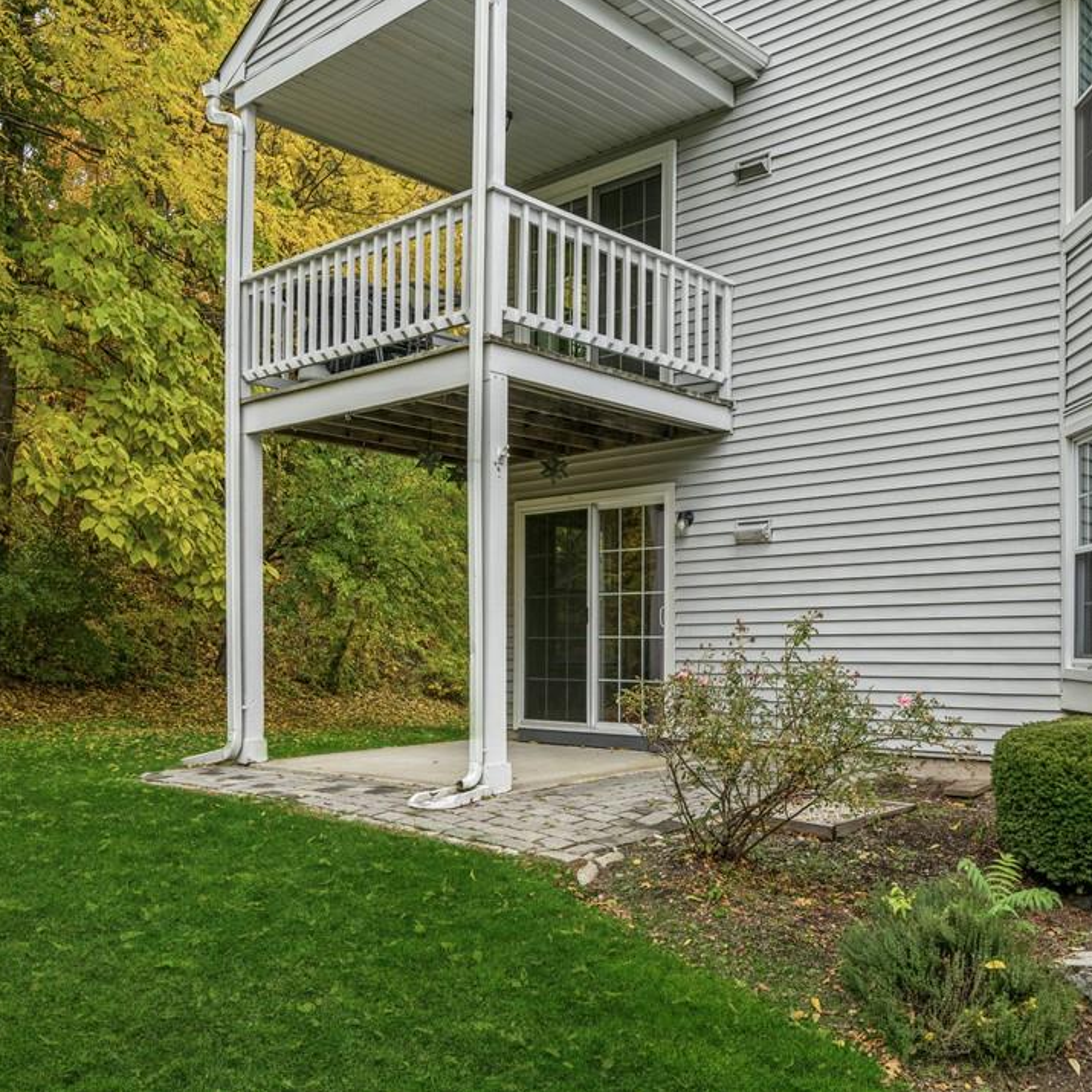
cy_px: 542
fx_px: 1106
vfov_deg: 52.5
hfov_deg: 51.6
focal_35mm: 31
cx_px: 719
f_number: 8
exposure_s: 1/250
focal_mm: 24
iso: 250
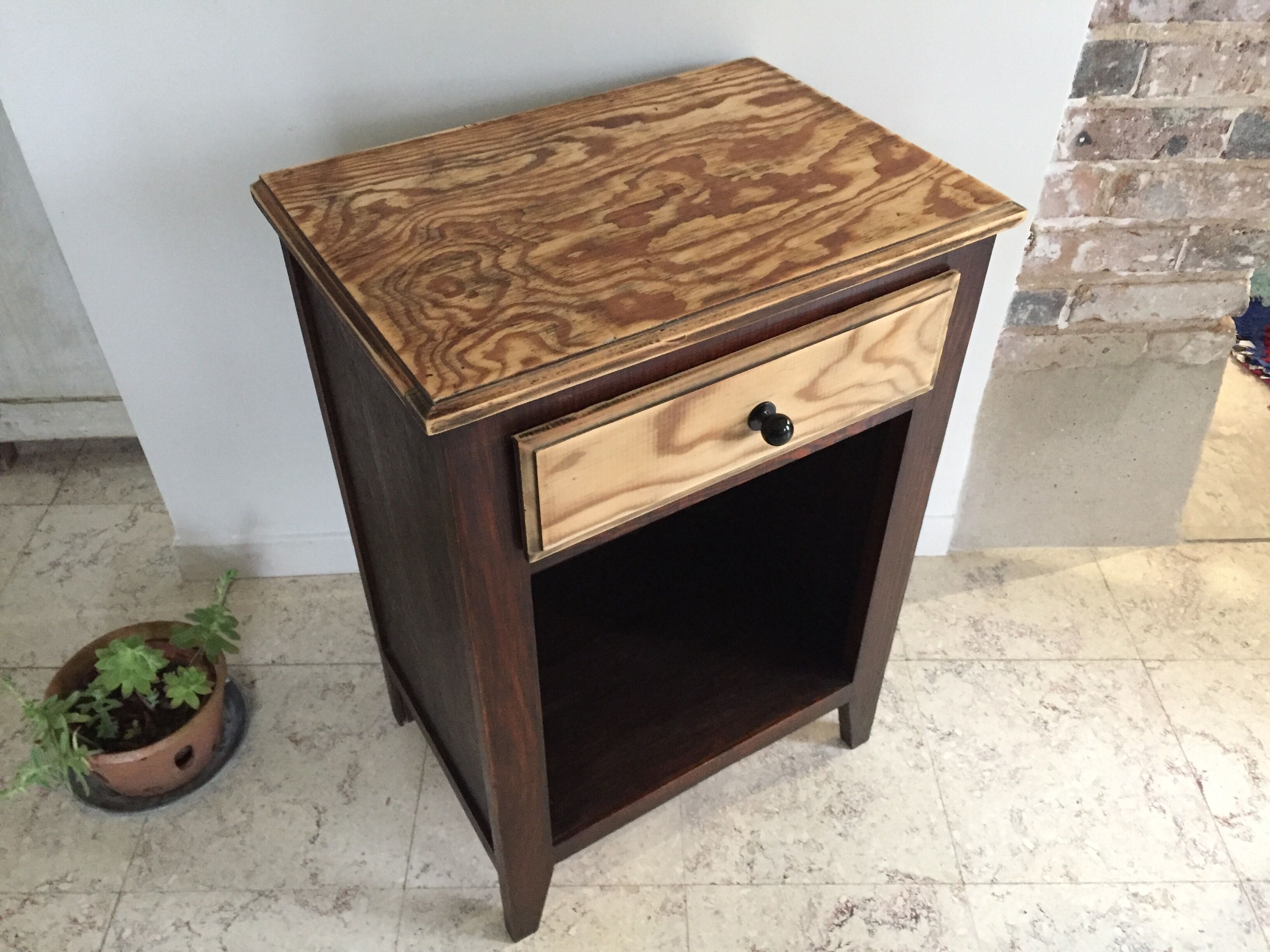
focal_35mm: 29
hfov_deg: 61.7
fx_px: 1064
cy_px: 476
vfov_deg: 48.2
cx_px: 635
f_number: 2.2
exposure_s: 1/17
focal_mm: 4.15
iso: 320
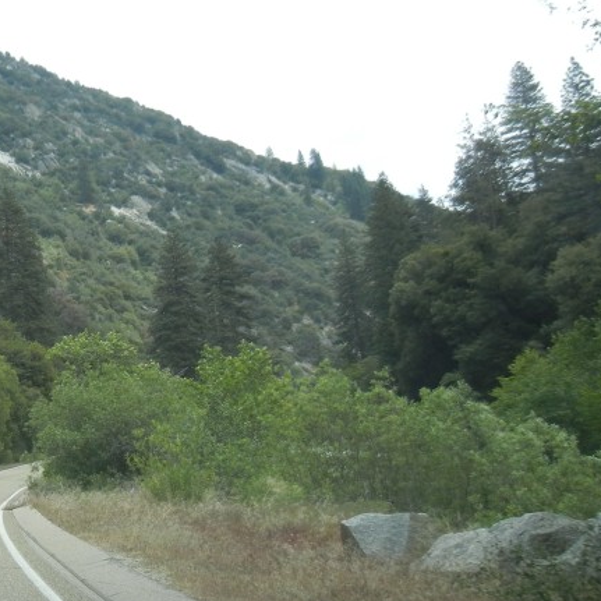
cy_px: 259
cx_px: -103
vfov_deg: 27.3
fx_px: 1237
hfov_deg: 24.9
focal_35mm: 63
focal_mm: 5.4
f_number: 3.5
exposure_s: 1/692
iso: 160
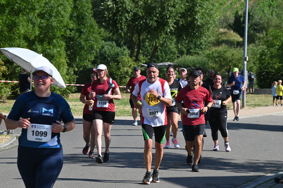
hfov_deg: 10.3
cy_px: 94
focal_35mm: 200
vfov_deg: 6.9
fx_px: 1571
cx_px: 142
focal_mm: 200
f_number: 11
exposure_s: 1/250
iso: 250
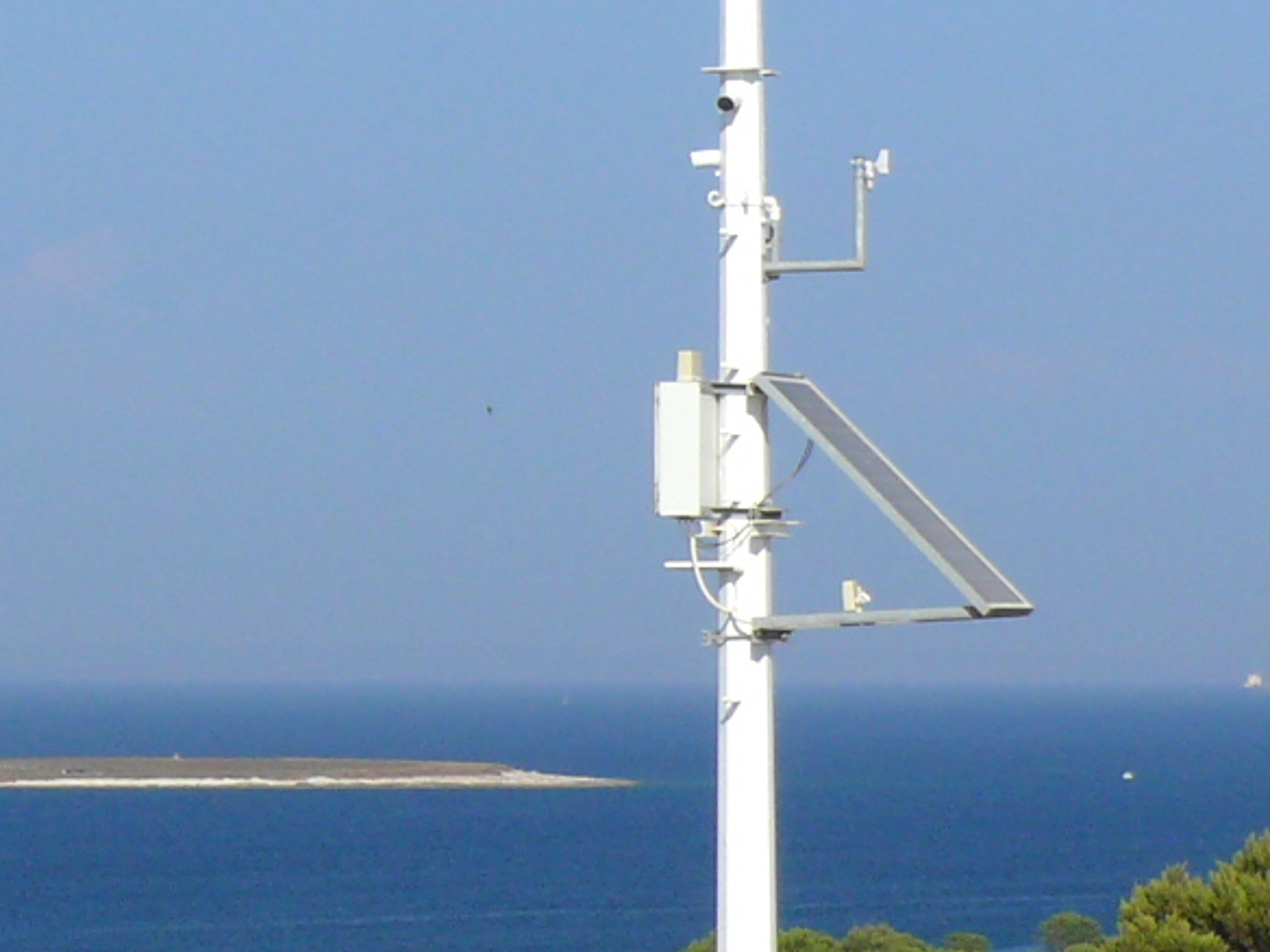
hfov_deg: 8.8
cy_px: 709
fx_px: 8145
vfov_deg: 6.7
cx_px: -407
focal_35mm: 222
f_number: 5.6
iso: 100
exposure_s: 1/320
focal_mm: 11.8
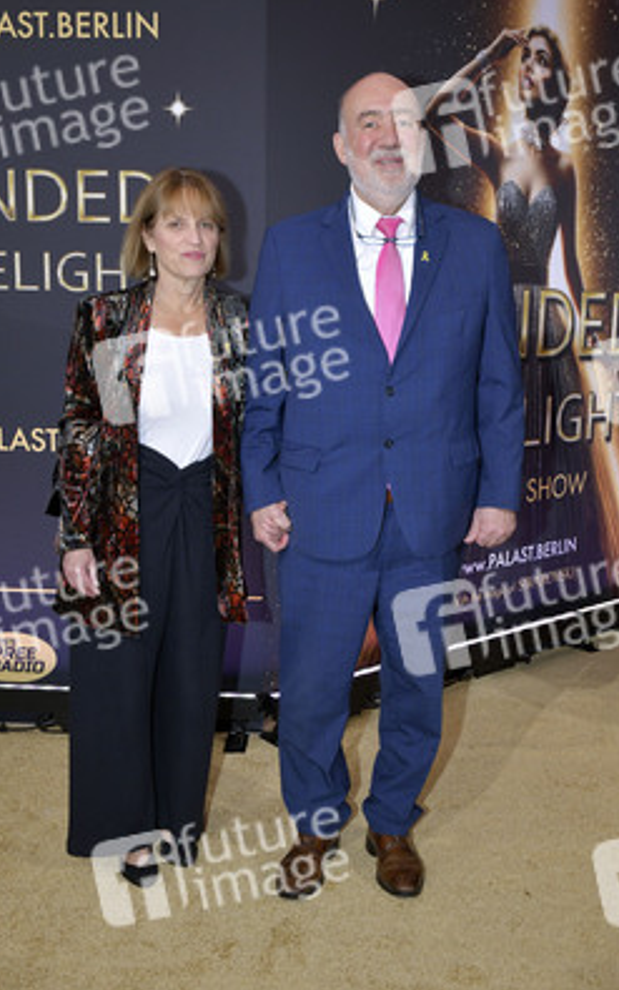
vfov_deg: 58.1
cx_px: 293
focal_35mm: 33
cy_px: 491
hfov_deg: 38.3
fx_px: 890
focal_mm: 32
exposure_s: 1/250
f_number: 6.3
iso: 1250
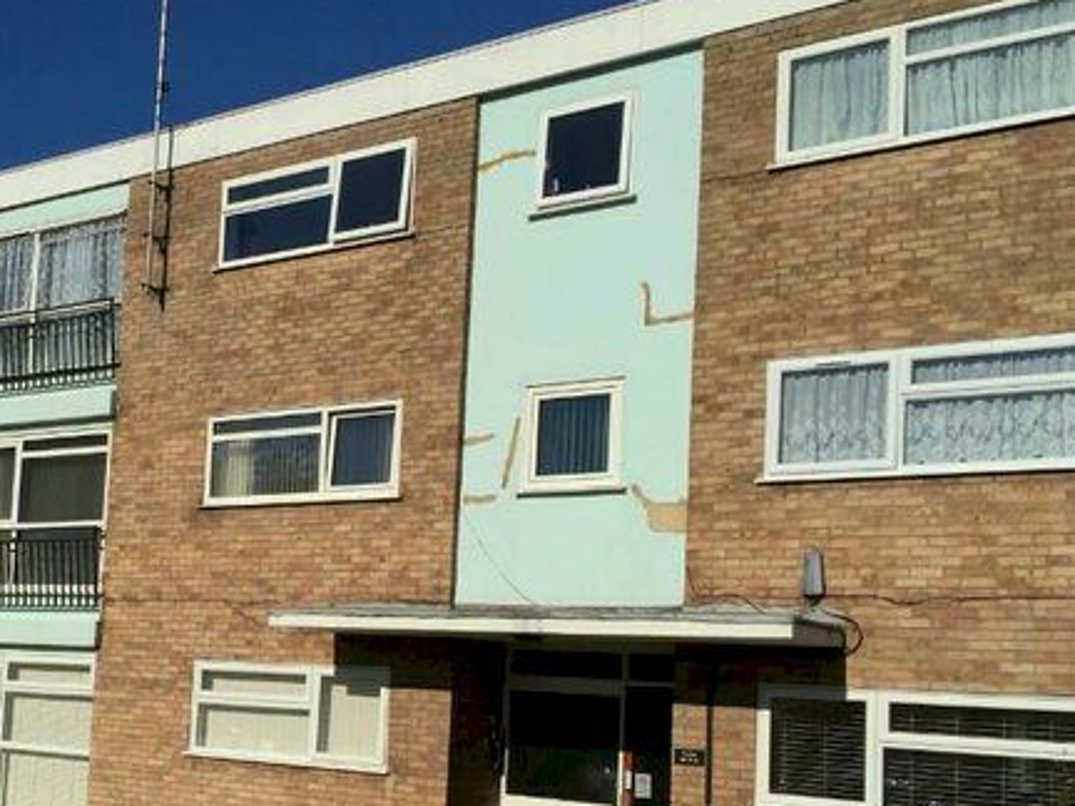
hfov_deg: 39.3
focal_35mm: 47
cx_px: 266
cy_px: 556
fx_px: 1460
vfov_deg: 30.6
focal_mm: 4.15
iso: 32
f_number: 2.2
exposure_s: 1/6623
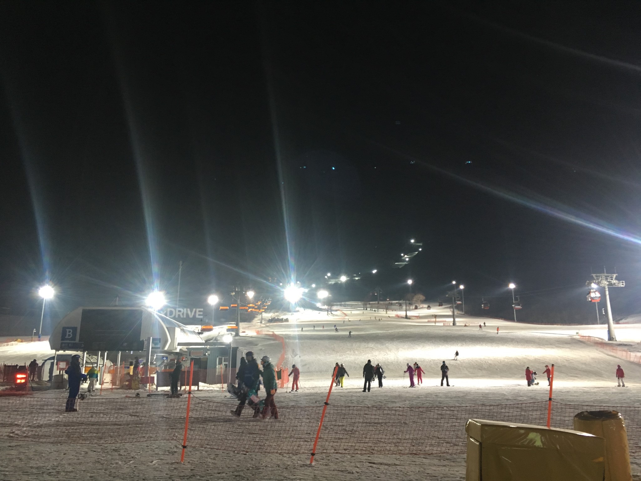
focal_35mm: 29
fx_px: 537
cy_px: 240
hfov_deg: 61.7
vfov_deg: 48.2
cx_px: 320
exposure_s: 1/33
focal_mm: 4.15
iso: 160
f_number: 2.2
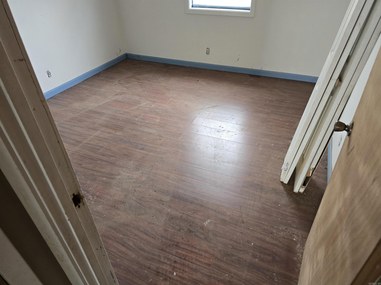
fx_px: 253
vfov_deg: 58.9
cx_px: 190
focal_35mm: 23
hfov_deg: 73.9
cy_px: 142
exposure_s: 1/120
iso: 500
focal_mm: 6.3
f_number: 1.7
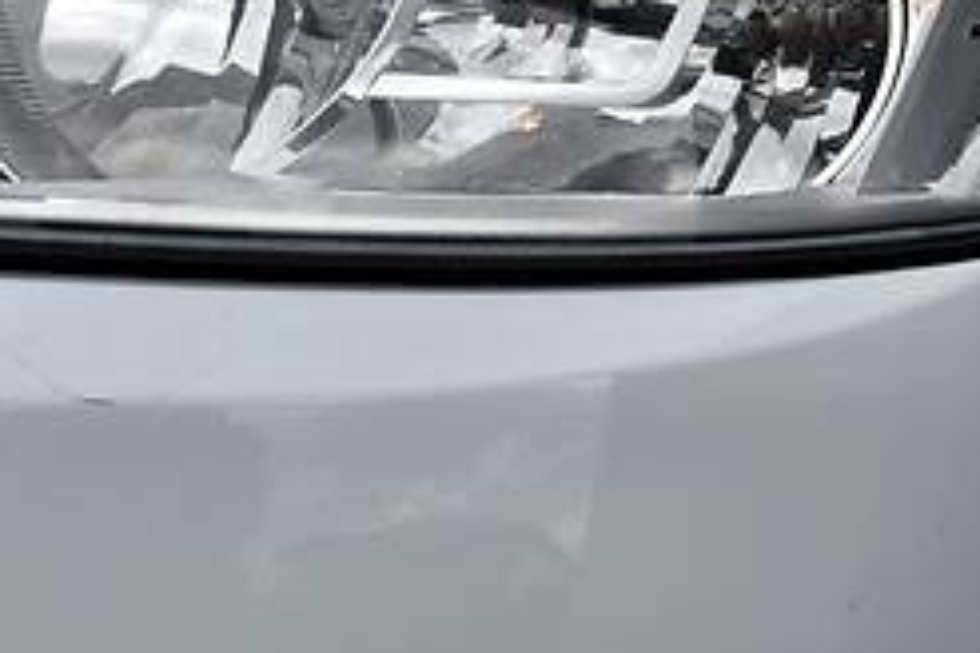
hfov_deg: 25.8
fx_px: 2123
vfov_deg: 17.4
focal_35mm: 78
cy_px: 213
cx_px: 307
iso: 200
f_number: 10
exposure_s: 1/400
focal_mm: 24
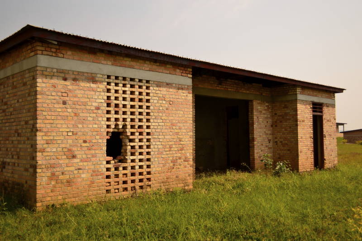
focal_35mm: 36
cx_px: 181
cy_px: 120
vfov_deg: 36.9
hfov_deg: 53.1
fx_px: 362
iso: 200
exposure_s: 1/1250
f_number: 4
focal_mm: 24
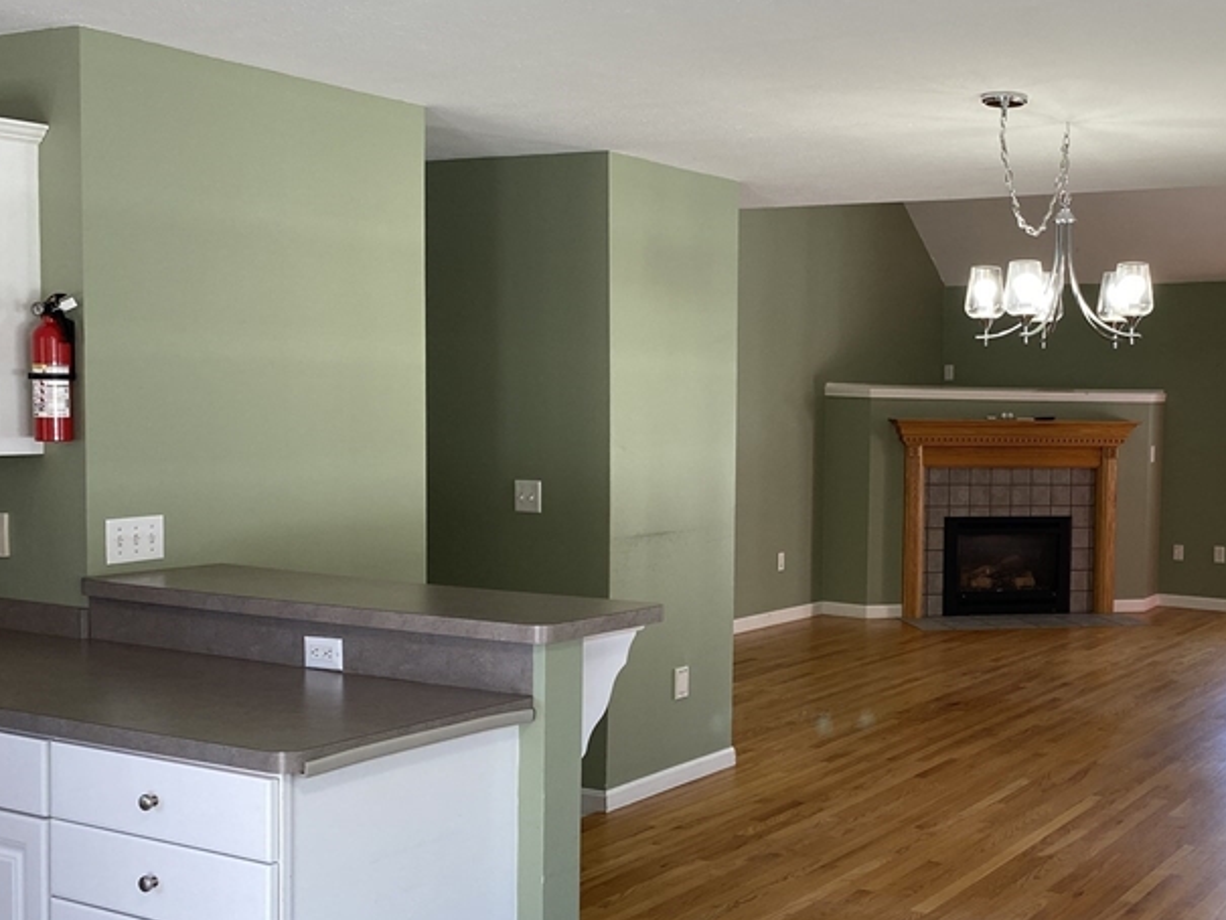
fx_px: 1559
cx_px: 908
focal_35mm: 44
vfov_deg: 32.9
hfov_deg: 41.8
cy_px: 476
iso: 100
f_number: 1.8
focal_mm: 4.25
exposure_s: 1/120
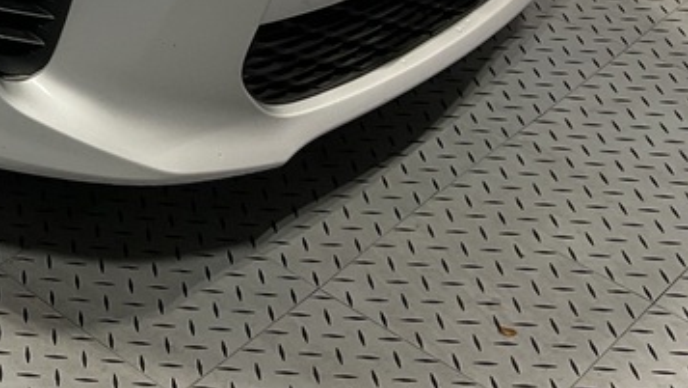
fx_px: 1551
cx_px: -210
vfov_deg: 12.9
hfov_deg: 22.4
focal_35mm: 85
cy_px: -303
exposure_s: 1/60
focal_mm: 3
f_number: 1.8
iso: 40
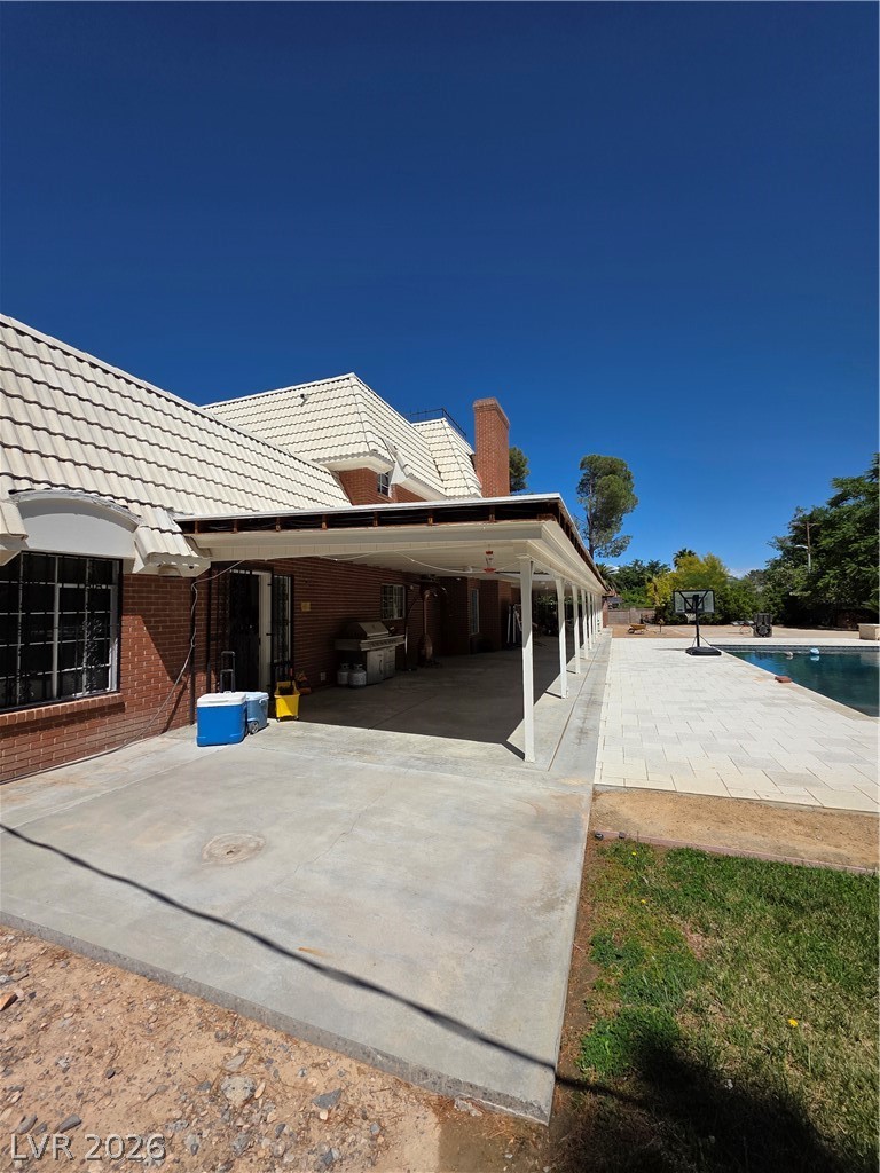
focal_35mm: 13
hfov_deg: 89.9
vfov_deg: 106.2
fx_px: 441
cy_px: 586
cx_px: 440
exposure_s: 1/4744
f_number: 1.9
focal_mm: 2.2
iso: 40
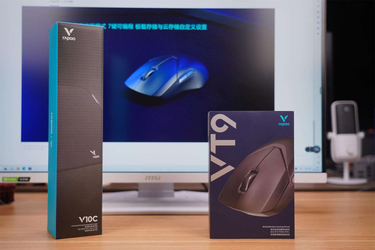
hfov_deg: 46.4
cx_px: 188
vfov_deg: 31.9
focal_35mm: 42
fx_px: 437
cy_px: 125
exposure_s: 1/100
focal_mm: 42
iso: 400
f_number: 4
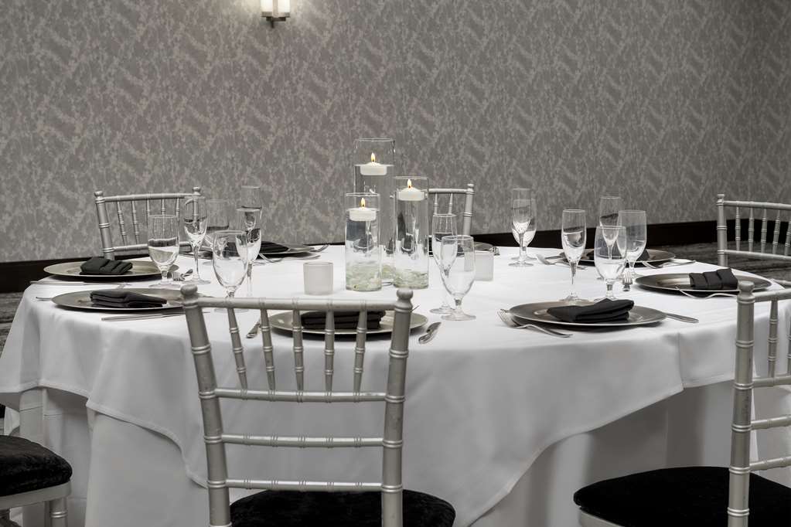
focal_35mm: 66
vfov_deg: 20.6
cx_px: 396
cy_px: 264
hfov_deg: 30.5
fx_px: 1450
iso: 50
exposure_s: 1.6
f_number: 11
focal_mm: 66
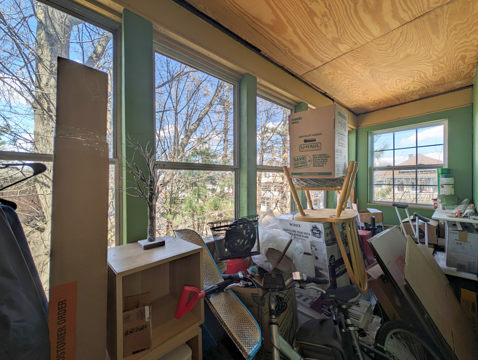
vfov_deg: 94.6
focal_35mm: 12
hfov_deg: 110.5
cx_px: 239
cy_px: 180
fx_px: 166
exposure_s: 1/370
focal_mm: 2.23
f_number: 1.95
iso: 37
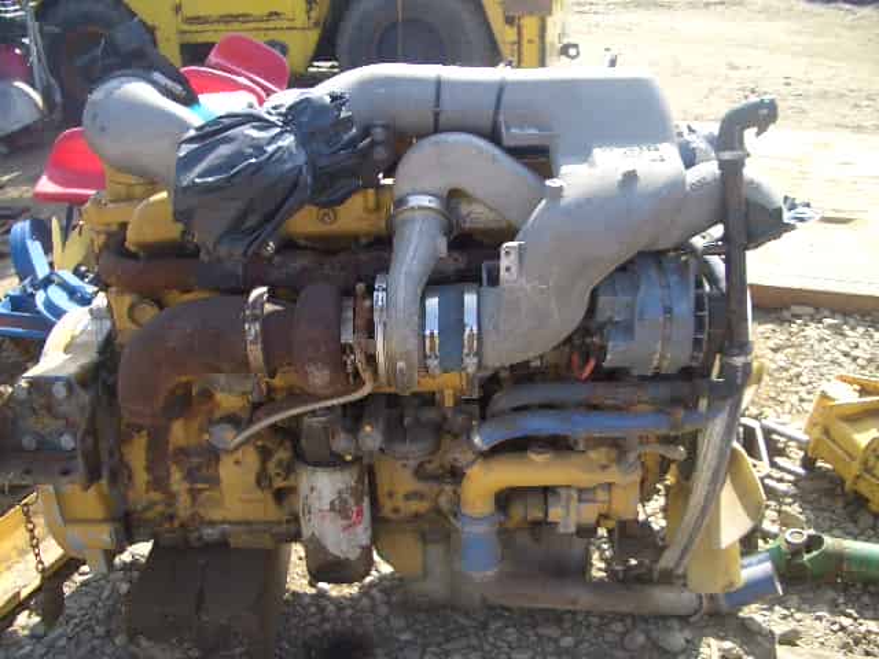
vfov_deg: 40.7
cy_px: 330
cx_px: 440
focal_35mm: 35
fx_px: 889
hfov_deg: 52.6
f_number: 2.6
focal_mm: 5.8
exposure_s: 1/250
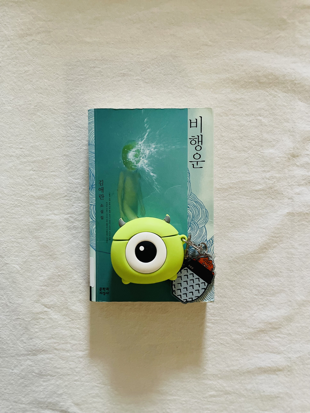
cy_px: 206
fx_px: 310
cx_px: 155
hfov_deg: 53.1
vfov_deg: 67.3
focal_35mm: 26
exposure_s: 1/40
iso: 640
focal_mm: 4.2
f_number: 1.6
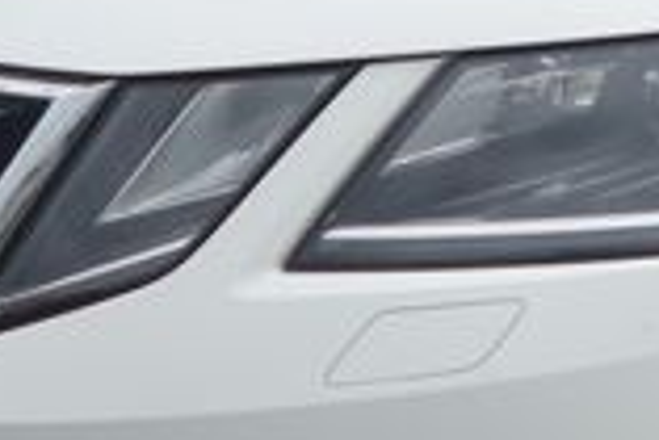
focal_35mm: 183
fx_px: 3353
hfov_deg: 10.6
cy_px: -40
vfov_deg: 7.5
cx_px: 1179
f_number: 2.8
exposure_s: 1/2000
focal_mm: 10.4
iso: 125
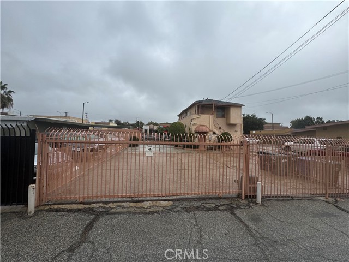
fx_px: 141
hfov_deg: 102.1
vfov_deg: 85.7
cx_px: 174
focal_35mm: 14
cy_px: 131
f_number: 2.2
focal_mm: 2.22
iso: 40
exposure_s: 1/932
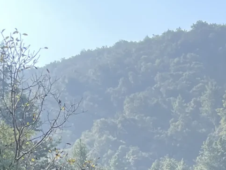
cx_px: 337
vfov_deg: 10.1
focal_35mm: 138
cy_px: 312
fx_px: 901
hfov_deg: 13.5
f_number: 1.6
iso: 32
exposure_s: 1/1103
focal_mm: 4.2
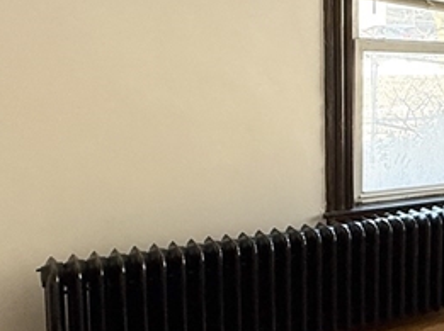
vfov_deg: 26.5
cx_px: 589
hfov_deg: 28.3
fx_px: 704
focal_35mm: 55
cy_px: 136
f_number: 2.2
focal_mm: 2.22
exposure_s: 1/99
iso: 64
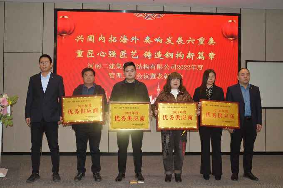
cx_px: 142
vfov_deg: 36.8
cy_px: 94
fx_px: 283
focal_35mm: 36
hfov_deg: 53.2
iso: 500
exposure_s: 1/60
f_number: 3.8
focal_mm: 24
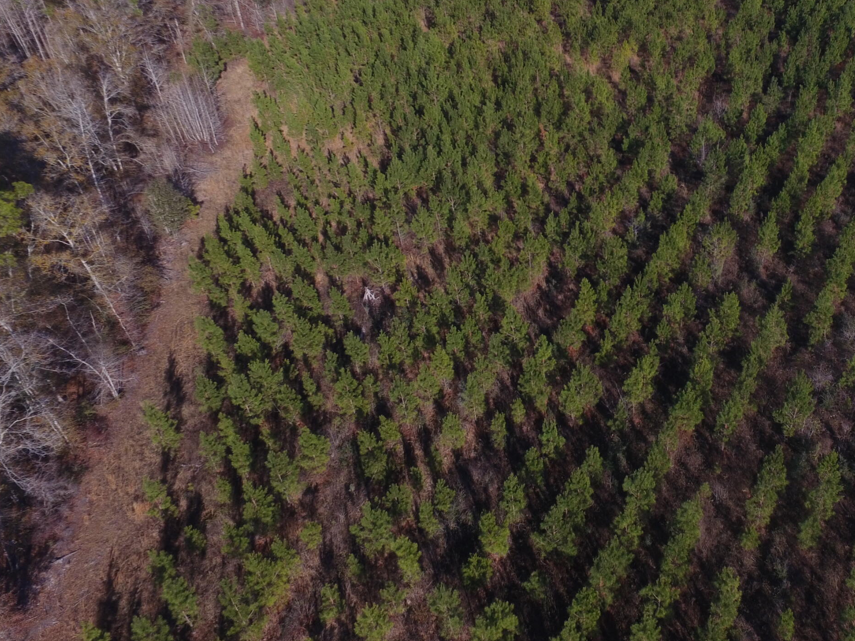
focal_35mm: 32
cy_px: 200
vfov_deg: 43.4
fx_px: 790
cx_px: 671
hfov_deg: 53.4
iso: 100
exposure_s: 1/976
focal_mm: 3.61
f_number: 2.8
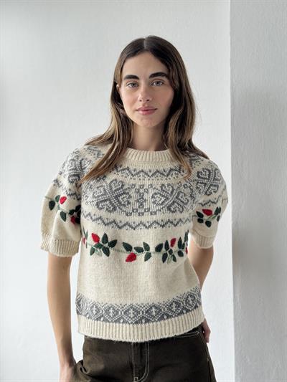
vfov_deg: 39.6
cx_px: 144
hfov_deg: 30.3
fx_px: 530
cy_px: 191
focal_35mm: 48
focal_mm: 6.76
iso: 64
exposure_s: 1/132
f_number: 1.78
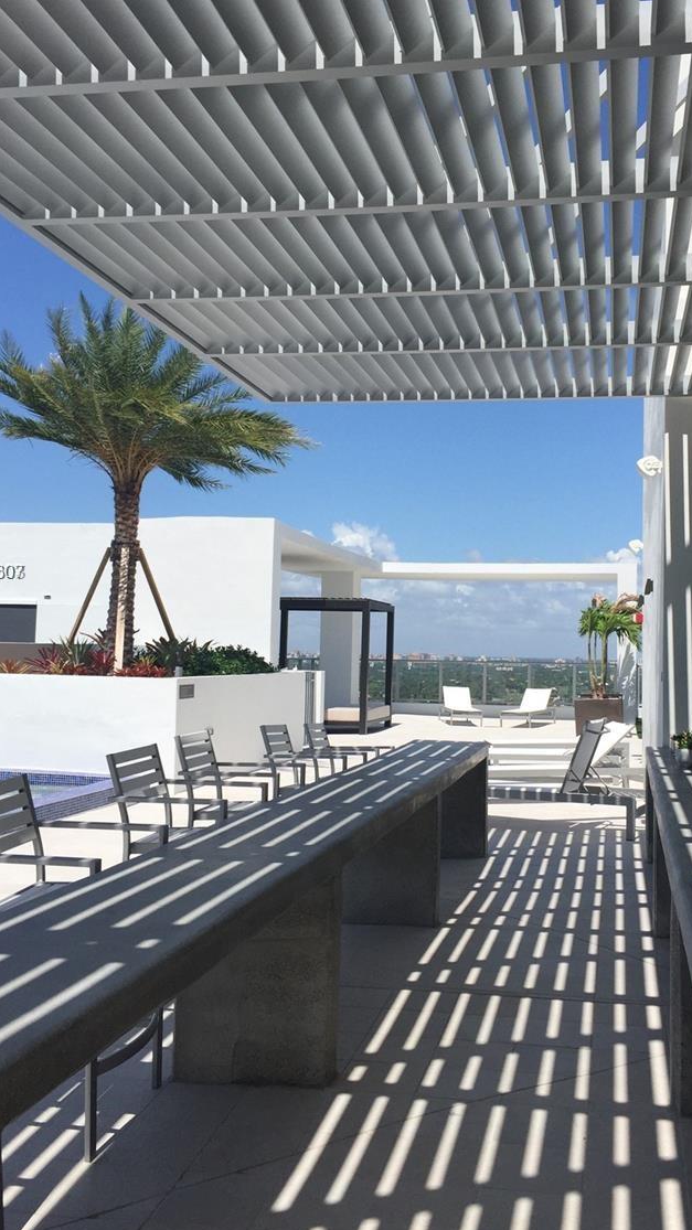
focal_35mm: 34
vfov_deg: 58.0
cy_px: 574
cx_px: 425
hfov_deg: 34.5
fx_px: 1109
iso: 32
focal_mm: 4.15
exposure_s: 1/3597
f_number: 2.2
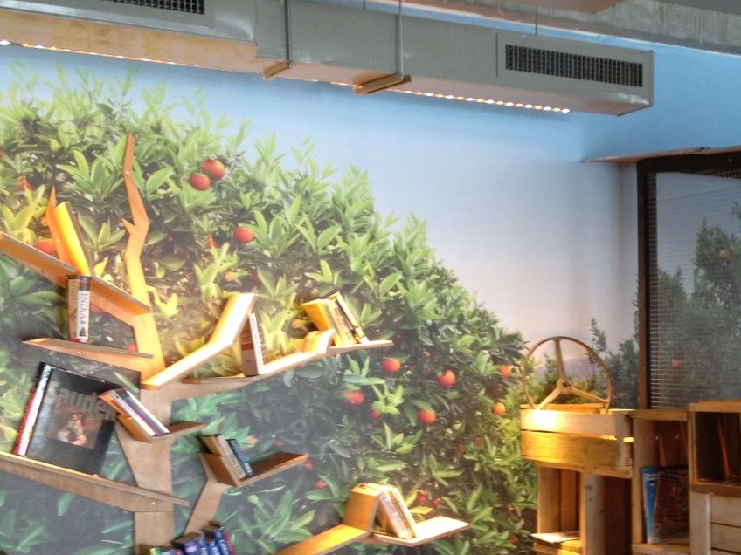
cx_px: 636
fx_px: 1413
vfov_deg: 21.8
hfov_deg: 28.5
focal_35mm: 66
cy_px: 483
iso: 80
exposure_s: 1/20
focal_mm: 4.28
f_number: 2.4
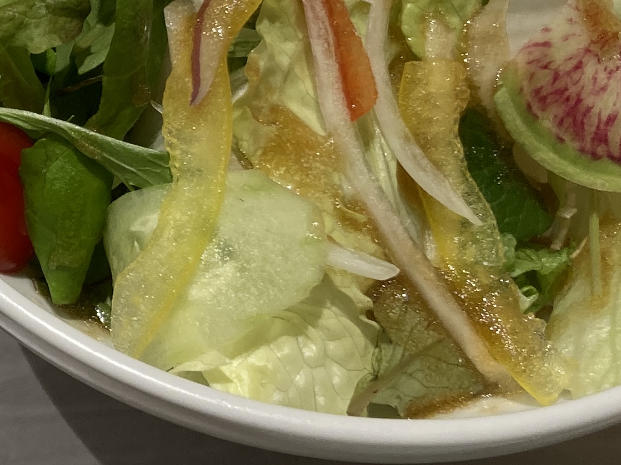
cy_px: 118
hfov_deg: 18.6
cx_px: -76
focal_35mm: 101
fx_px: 1812
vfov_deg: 14.6
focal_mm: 3.99
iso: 50
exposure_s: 1/120
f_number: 1.8
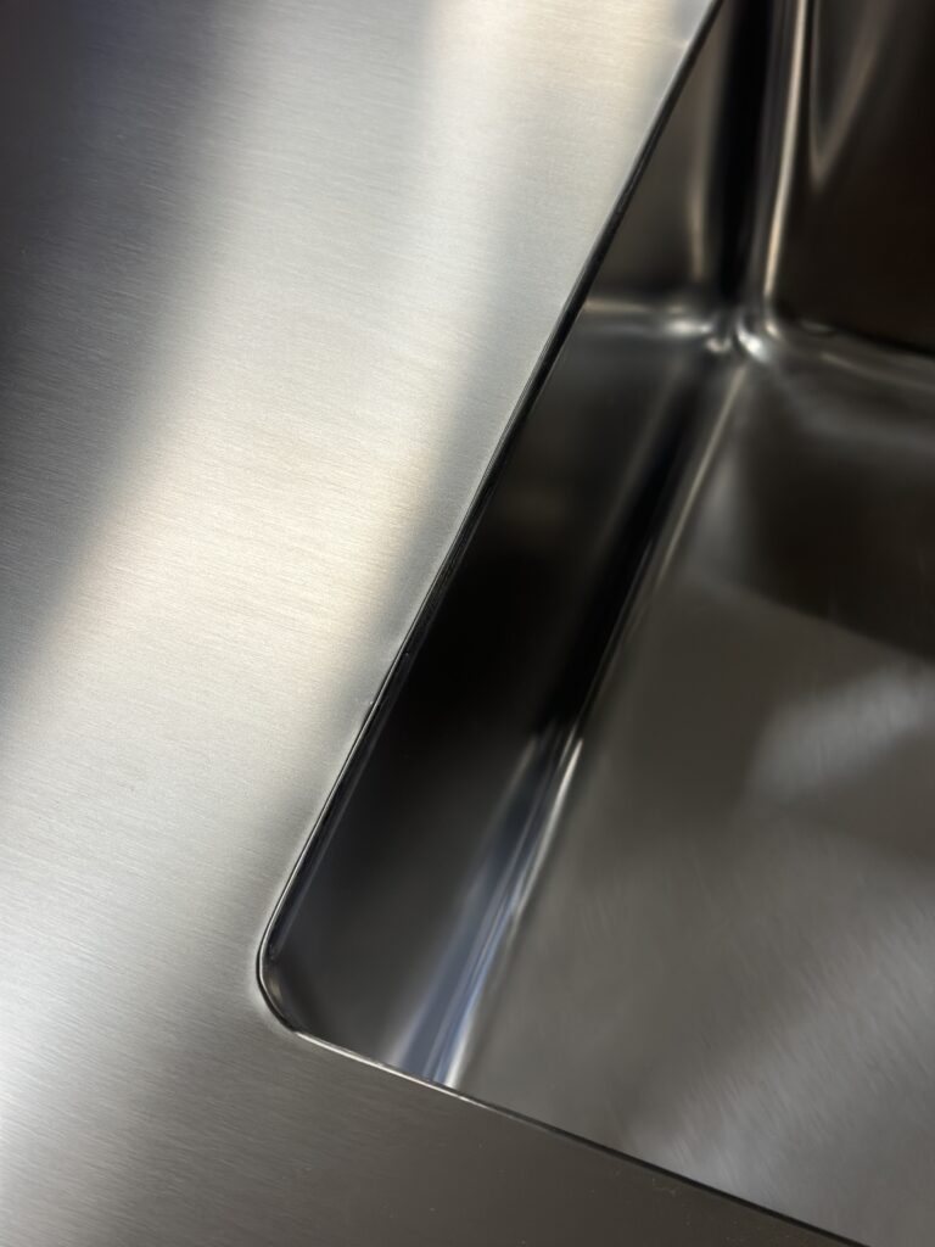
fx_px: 1729
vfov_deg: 39.7
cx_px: 468
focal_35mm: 48
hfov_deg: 30.3
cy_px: 624
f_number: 1.78
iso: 64
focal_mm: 6.86
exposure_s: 1/111
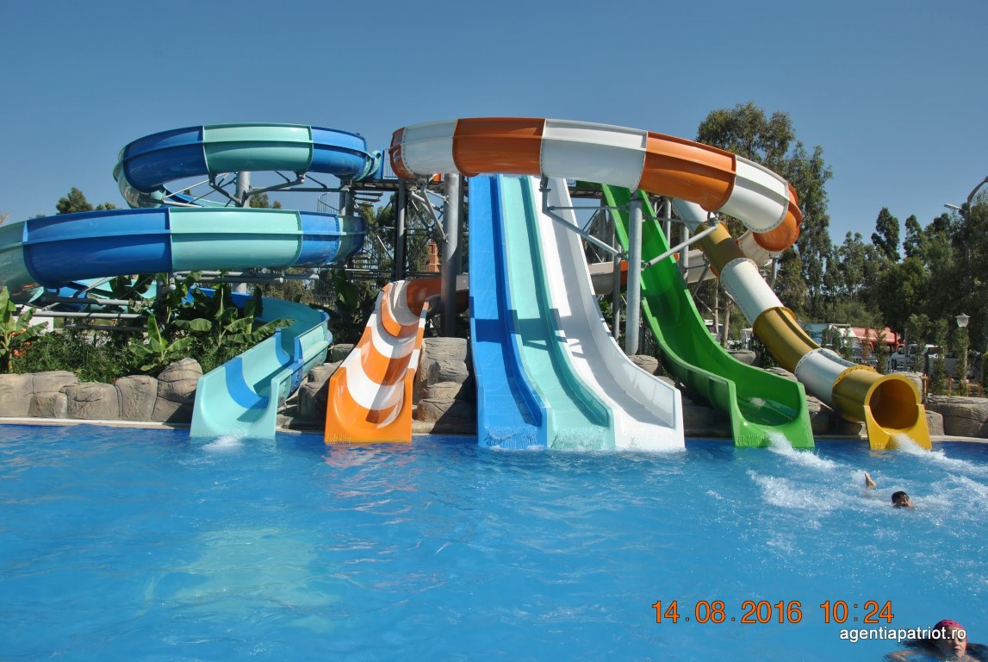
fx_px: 742
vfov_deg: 48.1
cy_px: 331
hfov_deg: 67.3
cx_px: 494
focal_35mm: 27
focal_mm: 18
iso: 100
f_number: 9
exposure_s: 1/320
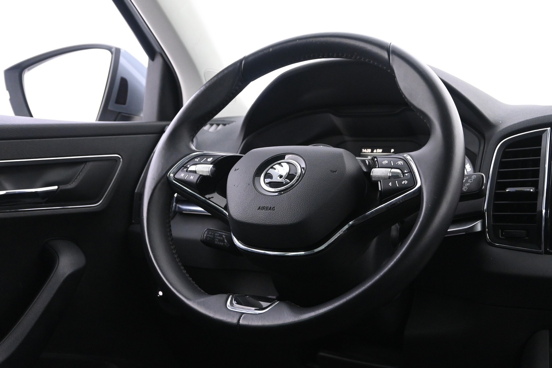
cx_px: 294
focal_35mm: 40
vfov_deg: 33.5
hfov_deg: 48.6
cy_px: 180
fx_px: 612
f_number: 4.5
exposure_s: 1/15
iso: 2500
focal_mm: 22.5
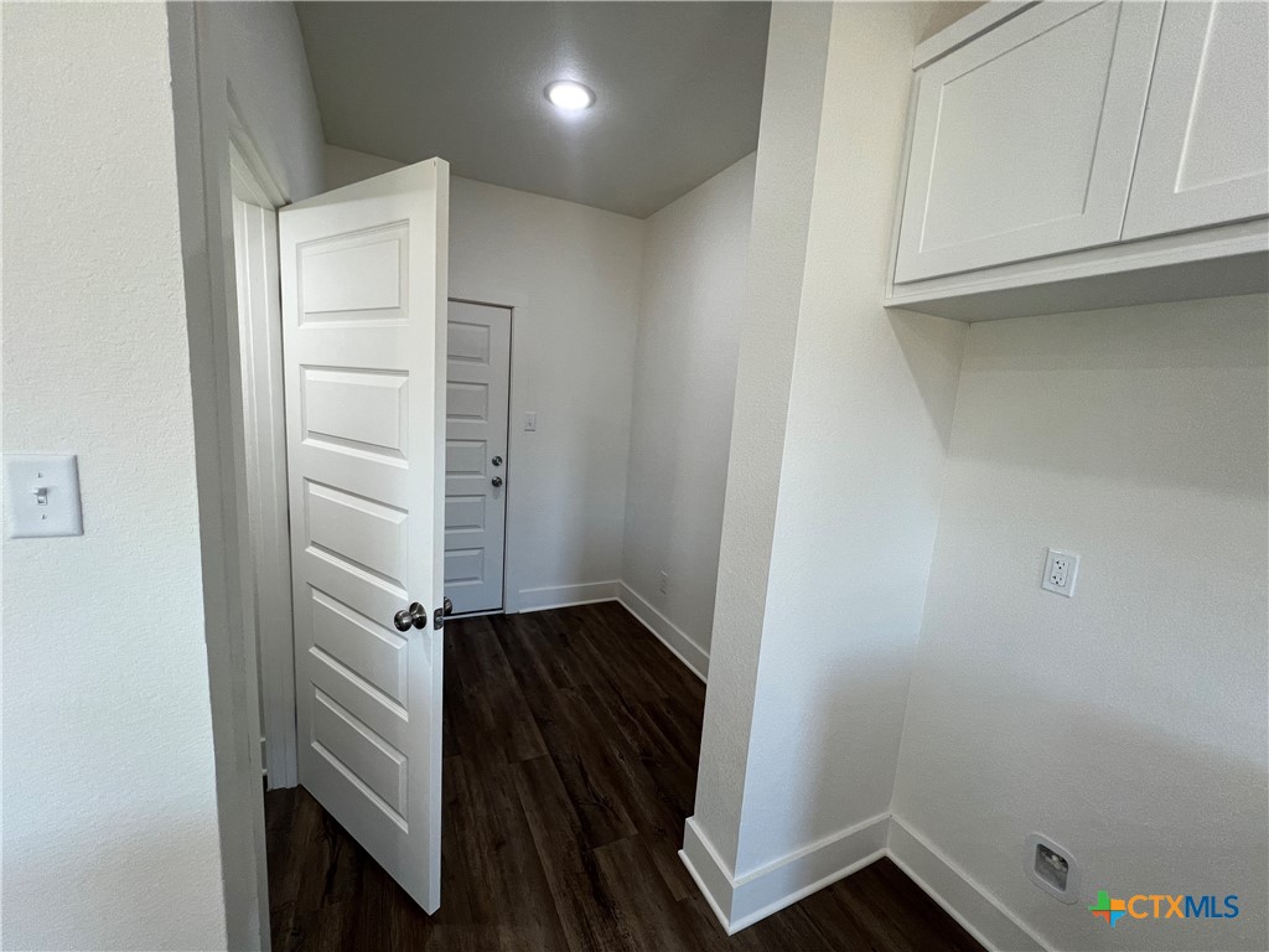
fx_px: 477
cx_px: 634
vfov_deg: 89.9
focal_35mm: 13
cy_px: 476
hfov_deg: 106.2
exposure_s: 1/120
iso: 100
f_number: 1.8
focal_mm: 1.57
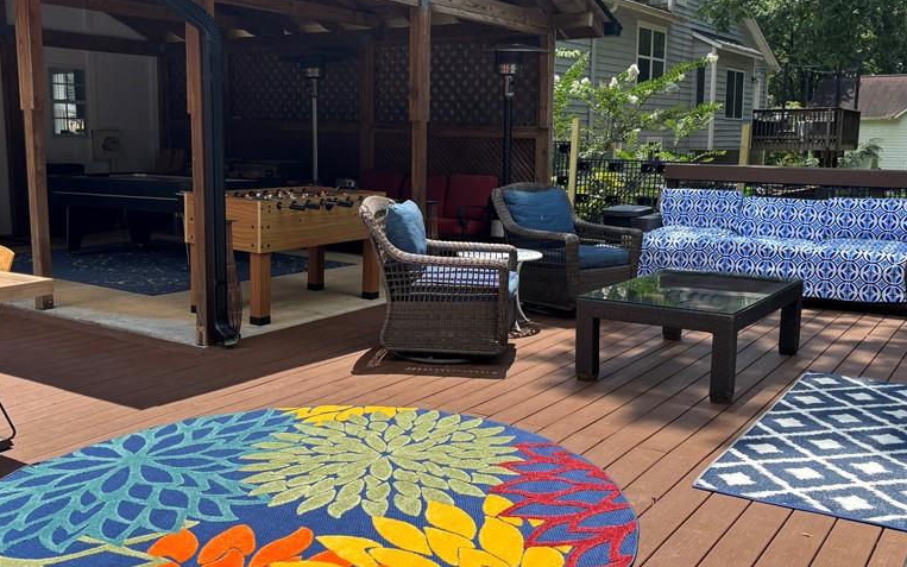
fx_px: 915
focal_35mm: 37
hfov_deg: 52.7
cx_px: 471
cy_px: 263
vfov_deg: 34.4
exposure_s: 1/1783
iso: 50
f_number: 1.6
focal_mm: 5.96
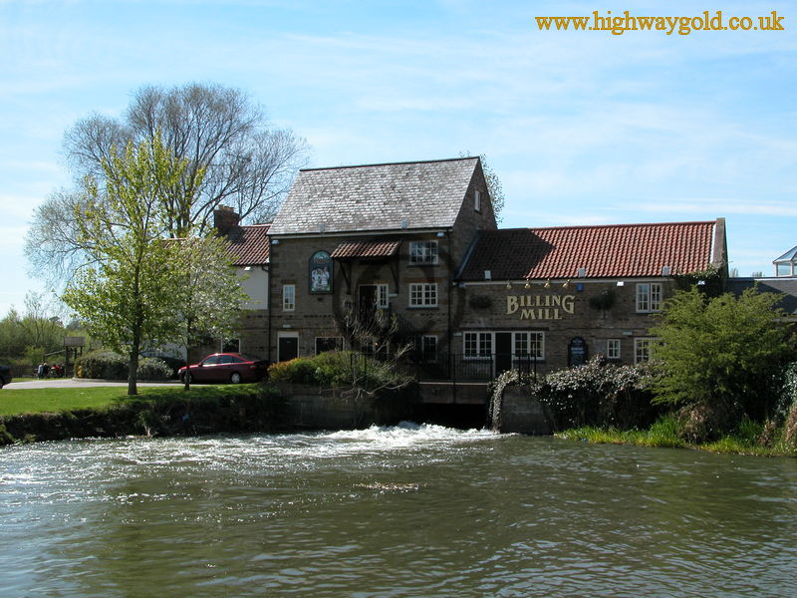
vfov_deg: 31.5
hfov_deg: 41.2
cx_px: 398
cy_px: 299
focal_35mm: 46
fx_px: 1059
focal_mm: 11.6
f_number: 6.7
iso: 100
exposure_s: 1/275
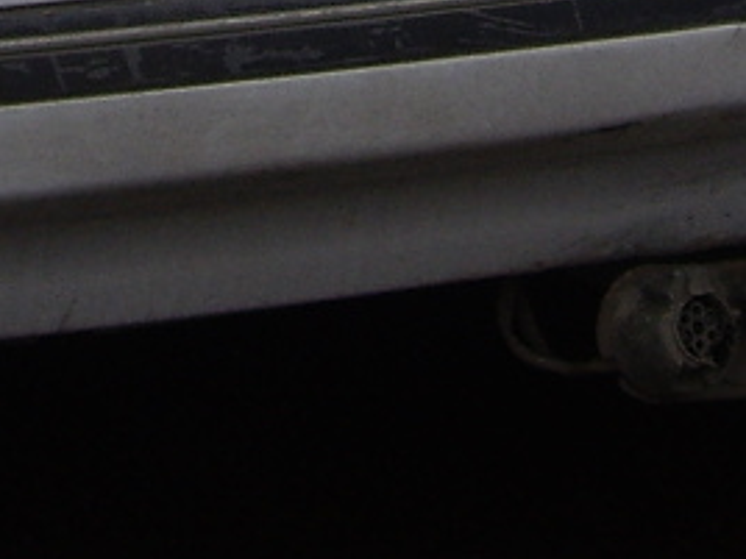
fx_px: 4892
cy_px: -662
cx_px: 440
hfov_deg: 8.7
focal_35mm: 227
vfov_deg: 6.3
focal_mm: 7.9
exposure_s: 1/160
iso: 50
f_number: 2.8
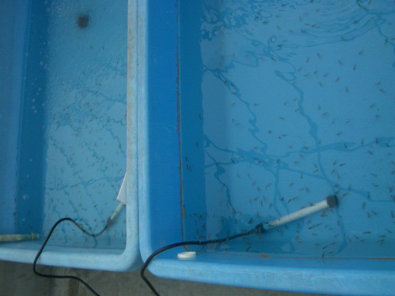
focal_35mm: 35
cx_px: 198
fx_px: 399
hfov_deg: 52.6
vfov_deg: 40.7
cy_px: 148
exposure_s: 1/400
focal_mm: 5.8
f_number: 4.3
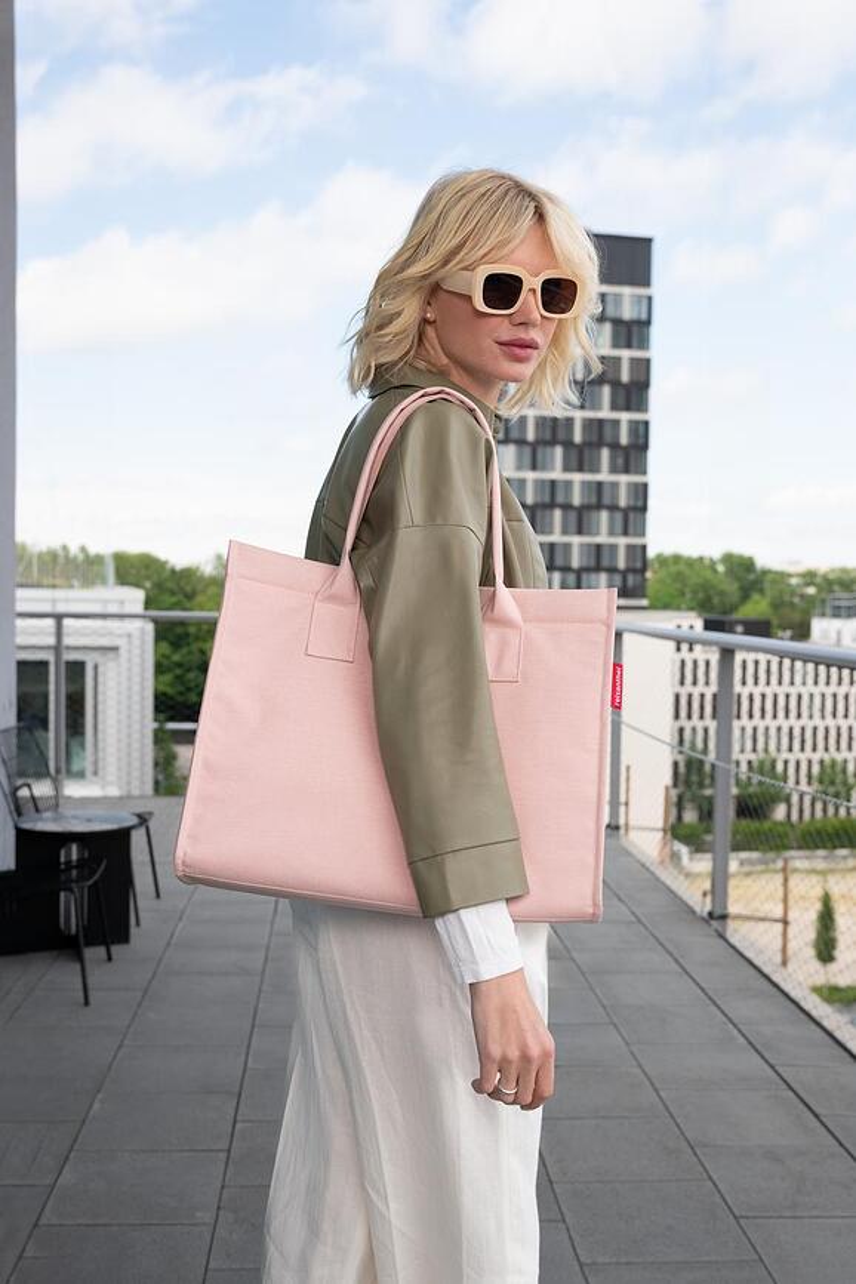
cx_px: 428
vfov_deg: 48.5
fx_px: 1427
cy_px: 642
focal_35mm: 40
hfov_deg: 33.4
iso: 500
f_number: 5.6
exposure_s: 1/1000
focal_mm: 40
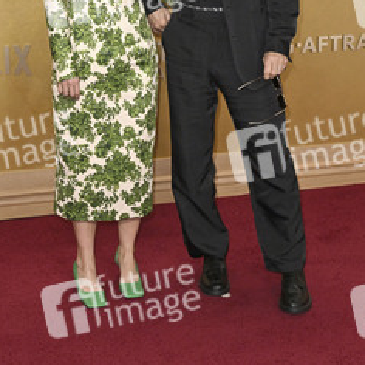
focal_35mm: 69
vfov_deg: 24.6
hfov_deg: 25.0
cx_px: 165
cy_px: 70
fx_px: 823
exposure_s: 1/320
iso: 2500
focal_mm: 48
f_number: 5.6
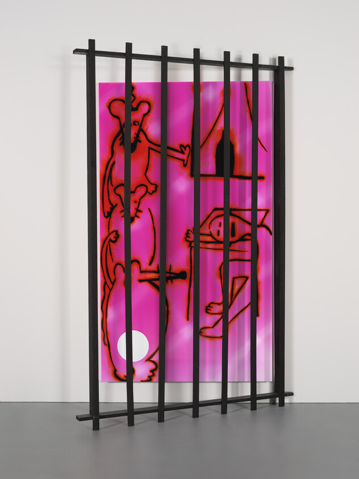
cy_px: 240
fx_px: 705
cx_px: 180
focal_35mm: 51
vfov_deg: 37.5
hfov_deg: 28.6
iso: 200
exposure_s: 1/125
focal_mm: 80
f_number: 9.5
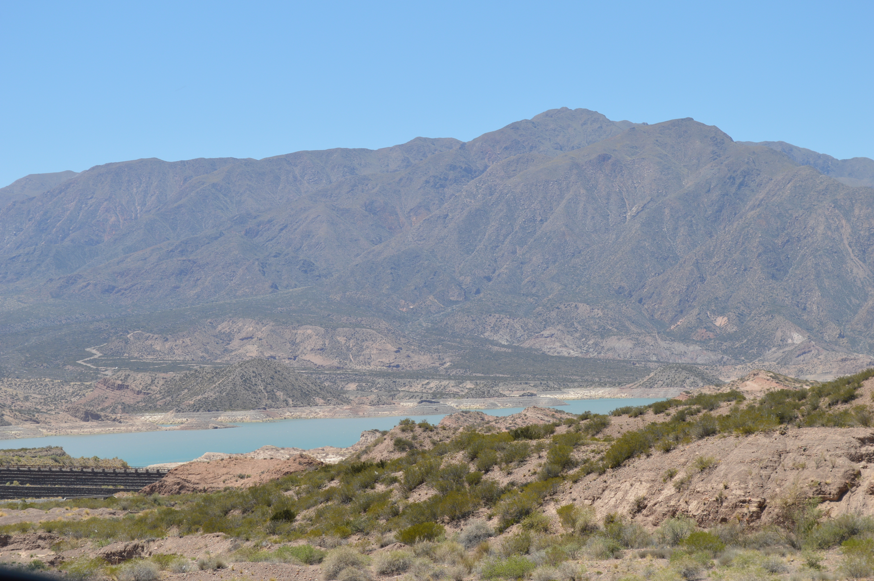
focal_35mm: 82
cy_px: 290
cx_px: 437
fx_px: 2001
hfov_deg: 24.6
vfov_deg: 16.5
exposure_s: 1/250
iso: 100
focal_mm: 55
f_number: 8
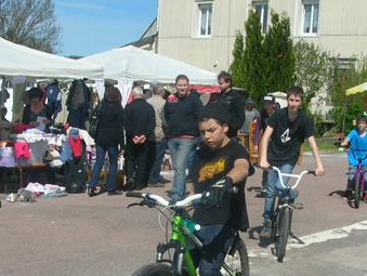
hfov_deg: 29.3
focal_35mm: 66
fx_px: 700
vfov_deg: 21.7
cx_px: 202
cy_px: 259
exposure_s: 1/390
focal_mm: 5.8
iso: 50
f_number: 5.6
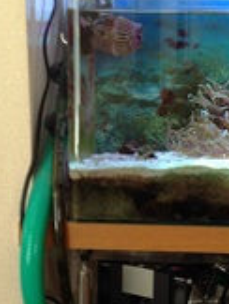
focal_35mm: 91
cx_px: 203
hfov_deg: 16.1
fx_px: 801
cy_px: 139
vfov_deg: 21.5
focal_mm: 4.12
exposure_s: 1/20
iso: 64
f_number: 2.4
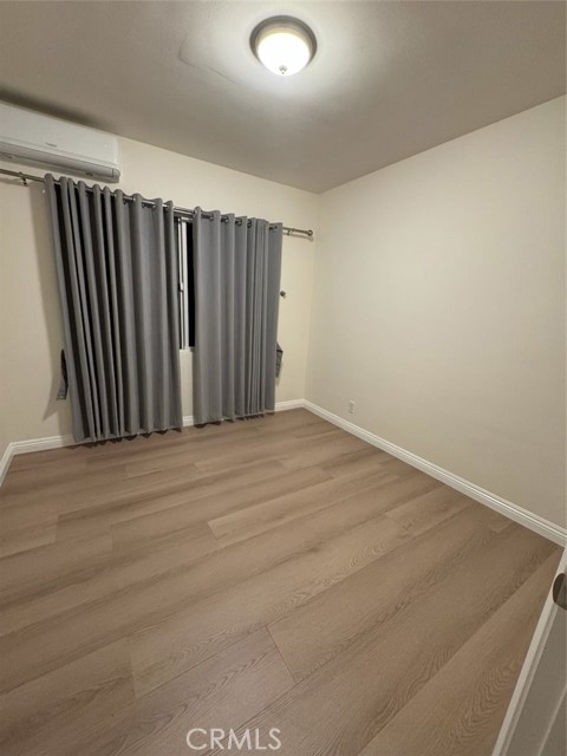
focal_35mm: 14
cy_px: 378
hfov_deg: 85.7
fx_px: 306
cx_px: 284
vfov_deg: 102.1
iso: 500
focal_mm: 2.22
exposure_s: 1/60
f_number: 2.2
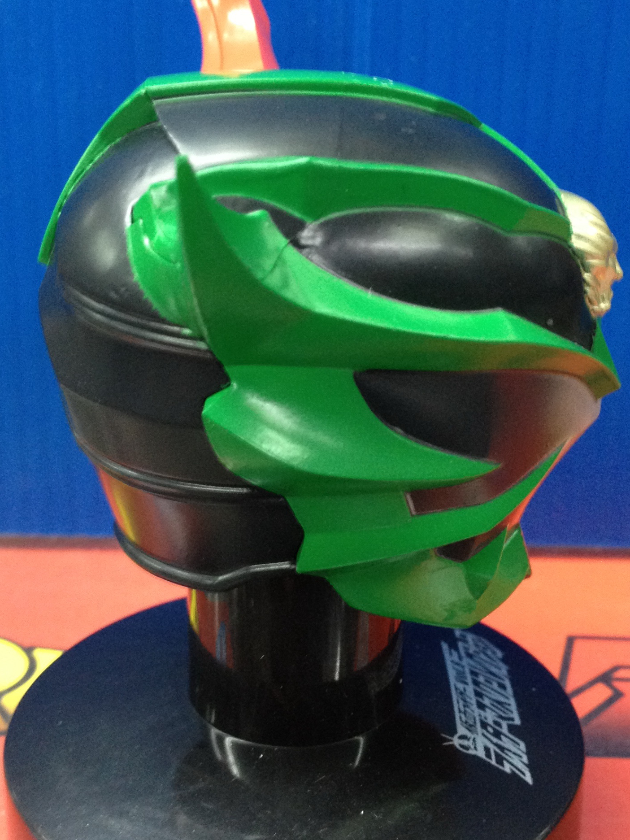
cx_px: 333
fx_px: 1480
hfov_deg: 24.0
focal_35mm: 61
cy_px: 417
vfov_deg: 31.7
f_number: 2.4
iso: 200
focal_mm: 4.28
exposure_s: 1/20
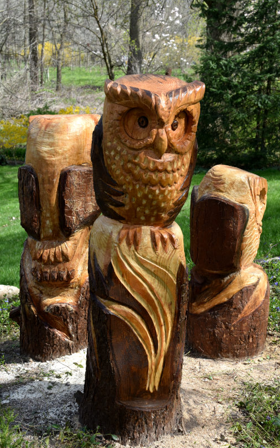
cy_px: 227
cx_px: 139
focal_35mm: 55
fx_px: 666
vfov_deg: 37.2
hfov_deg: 23.7
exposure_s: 1/250
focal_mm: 35
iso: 220
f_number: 8
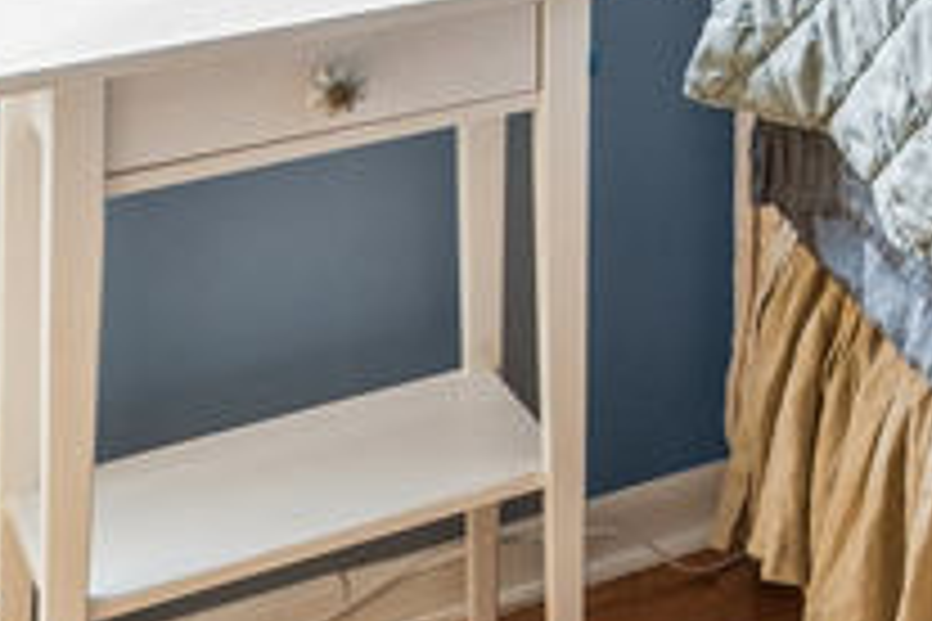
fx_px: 3029
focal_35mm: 117
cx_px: 2170
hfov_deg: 13.4
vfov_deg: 10.4
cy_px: -770
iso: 400
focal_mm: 15
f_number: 8
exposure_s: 1/13
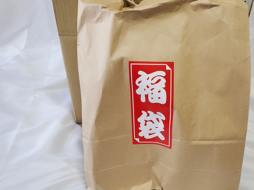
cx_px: 142
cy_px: 104
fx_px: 228
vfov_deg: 45.4
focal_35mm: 31
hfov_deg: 58.2
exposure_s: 1/50
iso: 200
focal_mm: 4.3
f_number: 2.4
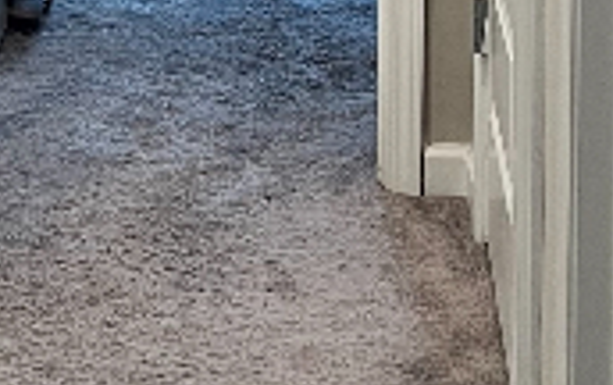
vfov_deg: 7.6
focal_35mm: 164
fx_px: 2743
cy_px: -460
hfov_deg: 12.6
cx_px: 4
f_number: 1.5
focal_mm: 5.7
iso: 125
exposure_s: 1/60
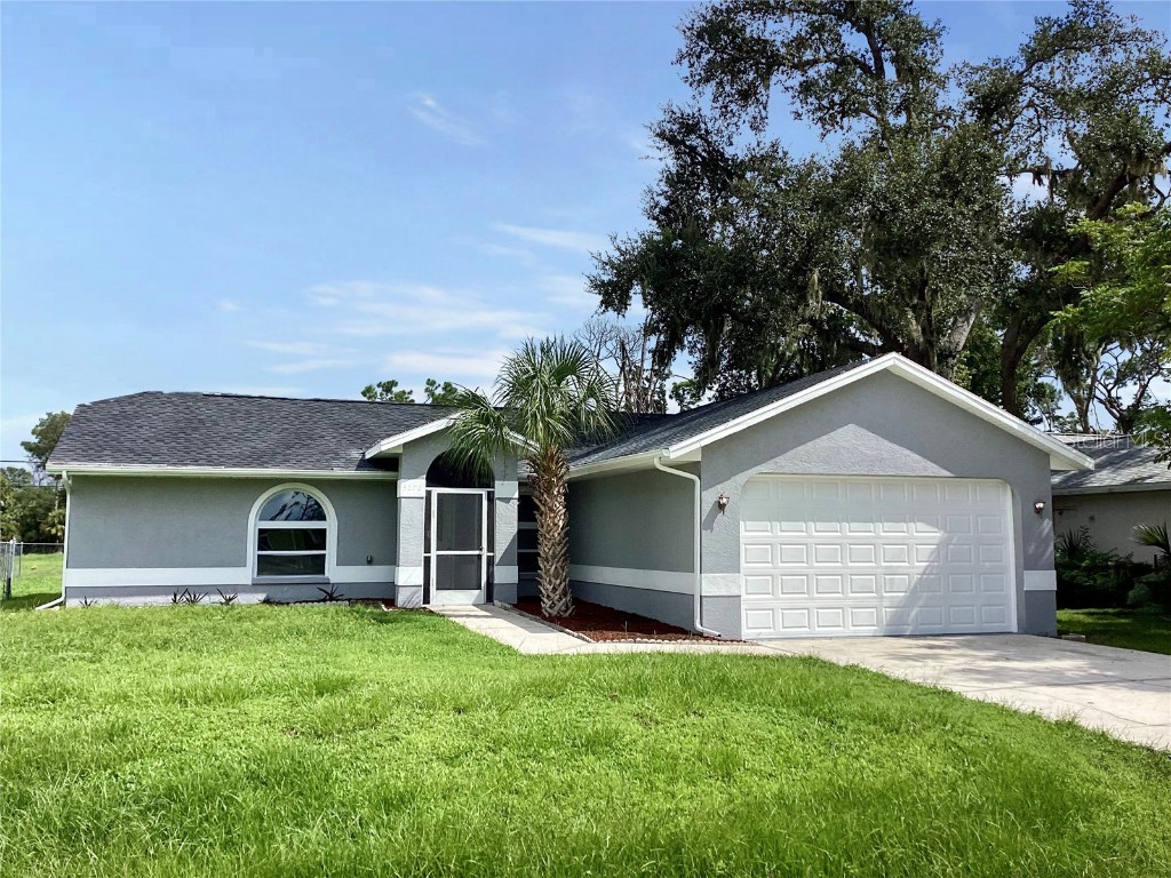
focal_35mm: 31
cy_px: 439
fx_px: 1049
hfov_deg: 58.4
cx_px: 586
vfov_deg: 45.4
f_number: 2.4
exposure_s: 1/2331
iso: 25
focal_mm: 3.3
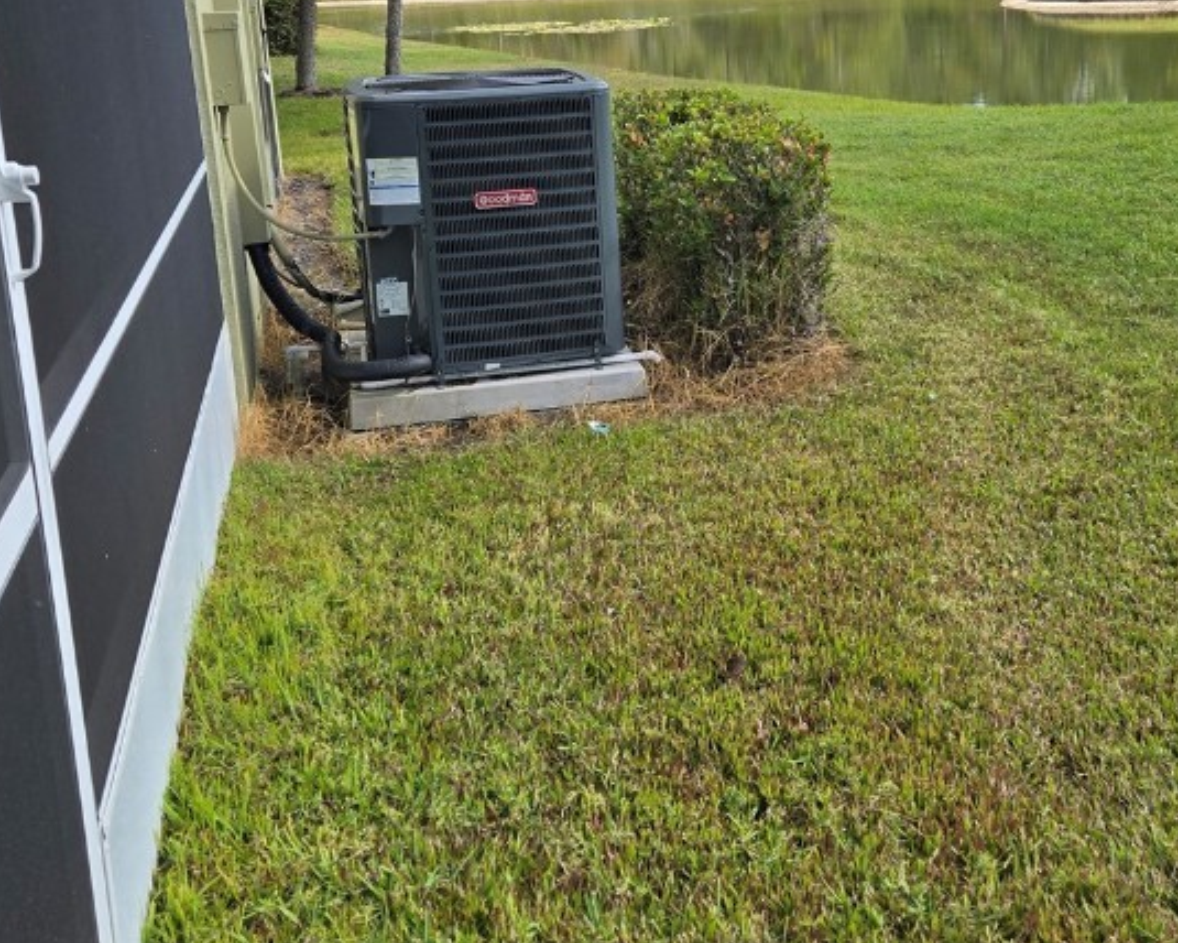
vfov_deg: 34.6
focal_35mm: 43
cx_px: 762
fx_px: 1499
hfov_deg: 42.5
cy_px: 313
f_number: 1.8
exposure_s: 1/1276
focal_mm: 5.4
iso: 25
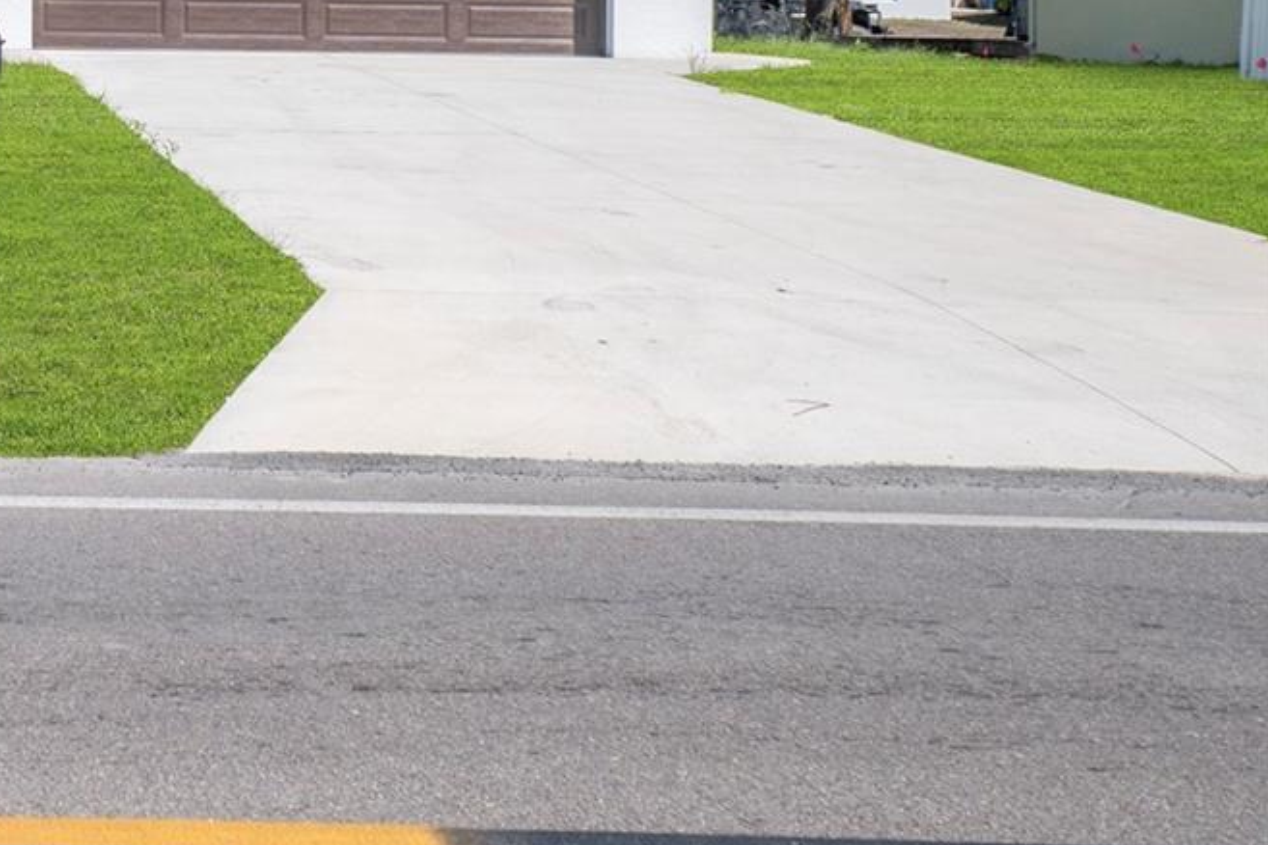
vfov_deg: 18.0
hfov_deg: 24.9
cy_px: -71
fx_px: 2571
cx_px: -270
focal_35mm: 73
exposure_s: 1/400
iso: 100
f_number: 8
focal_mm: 20
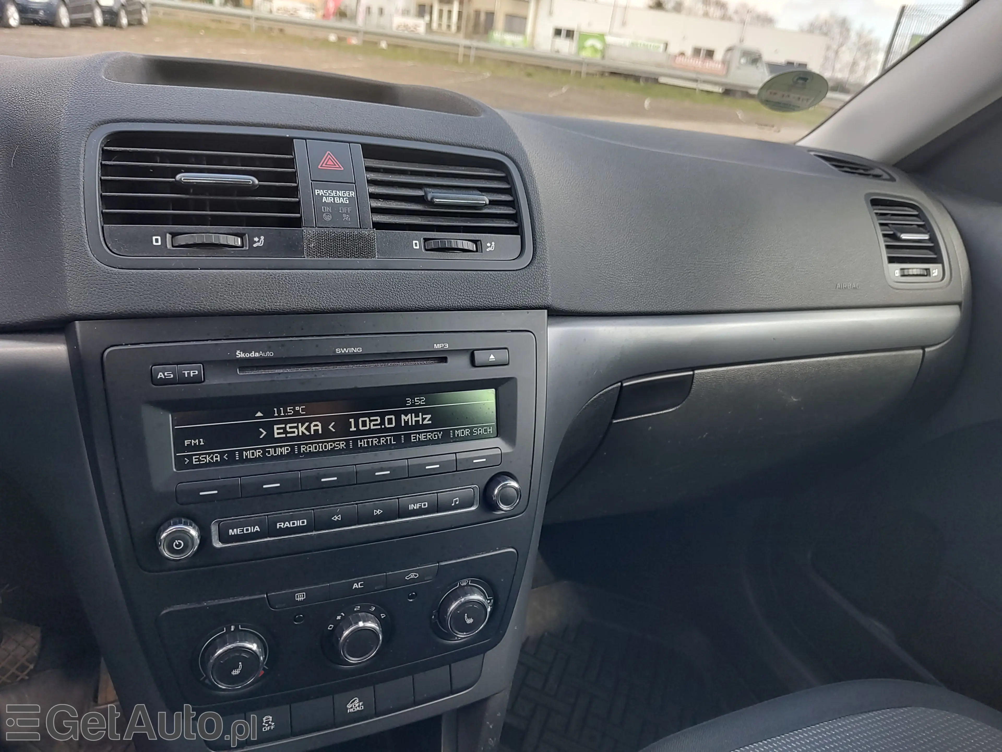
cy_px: 376
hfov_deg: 73.9
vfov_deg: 58.9
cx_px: 501
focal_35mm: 23
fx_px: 666
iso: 100
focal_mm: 5.56
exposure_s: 1/164
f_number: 1.8
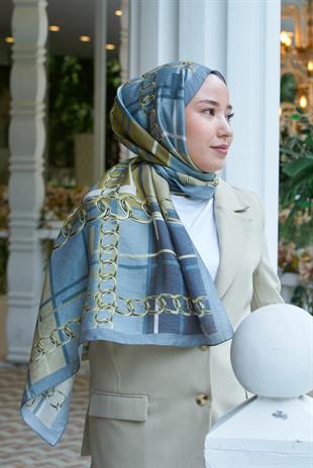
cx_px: 156
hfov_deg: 18.2
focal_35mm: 75
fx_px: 977
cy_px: 234
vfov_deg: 27.0
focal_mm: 75
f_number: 7.1
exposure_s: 1/125
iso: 800
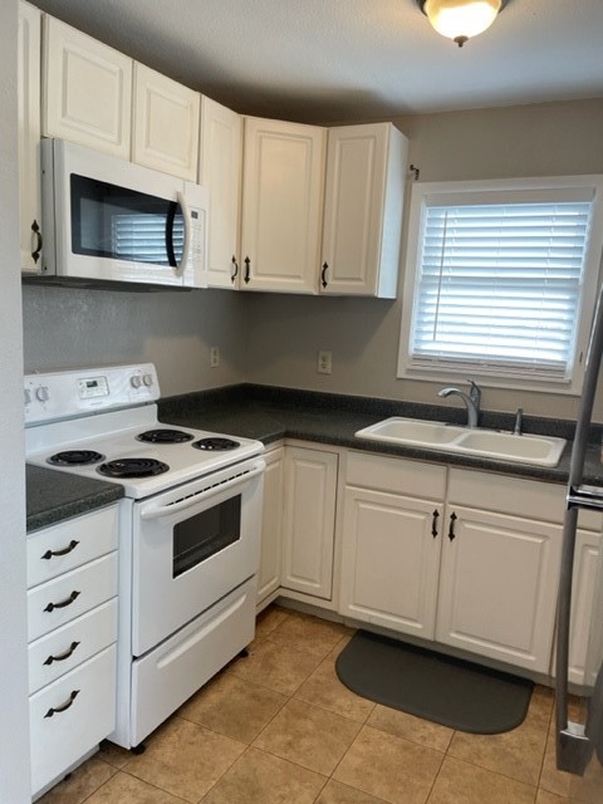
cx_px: 302
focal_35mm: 26
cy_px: 402
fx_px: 604
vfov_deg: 67.3
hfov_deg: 53.1
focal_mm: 4.2
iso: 125
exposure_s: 1/120
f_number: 1.6
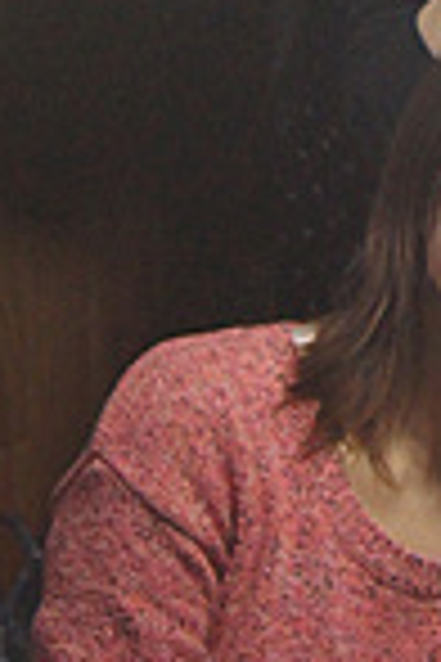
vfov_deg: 8.2
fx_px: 4600
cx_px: 792
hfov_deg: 5.4
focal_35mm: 250
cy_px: -104
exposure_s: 1/125
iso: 1600
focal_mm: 35
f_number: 1.8
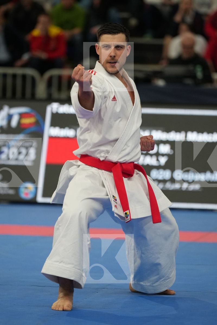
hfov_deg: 5.2
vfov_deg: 7.9
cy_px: 162
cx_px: 108
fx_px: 2369
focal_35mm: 262
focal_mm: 175
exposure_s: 1/1000
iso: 1600
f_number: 2.8
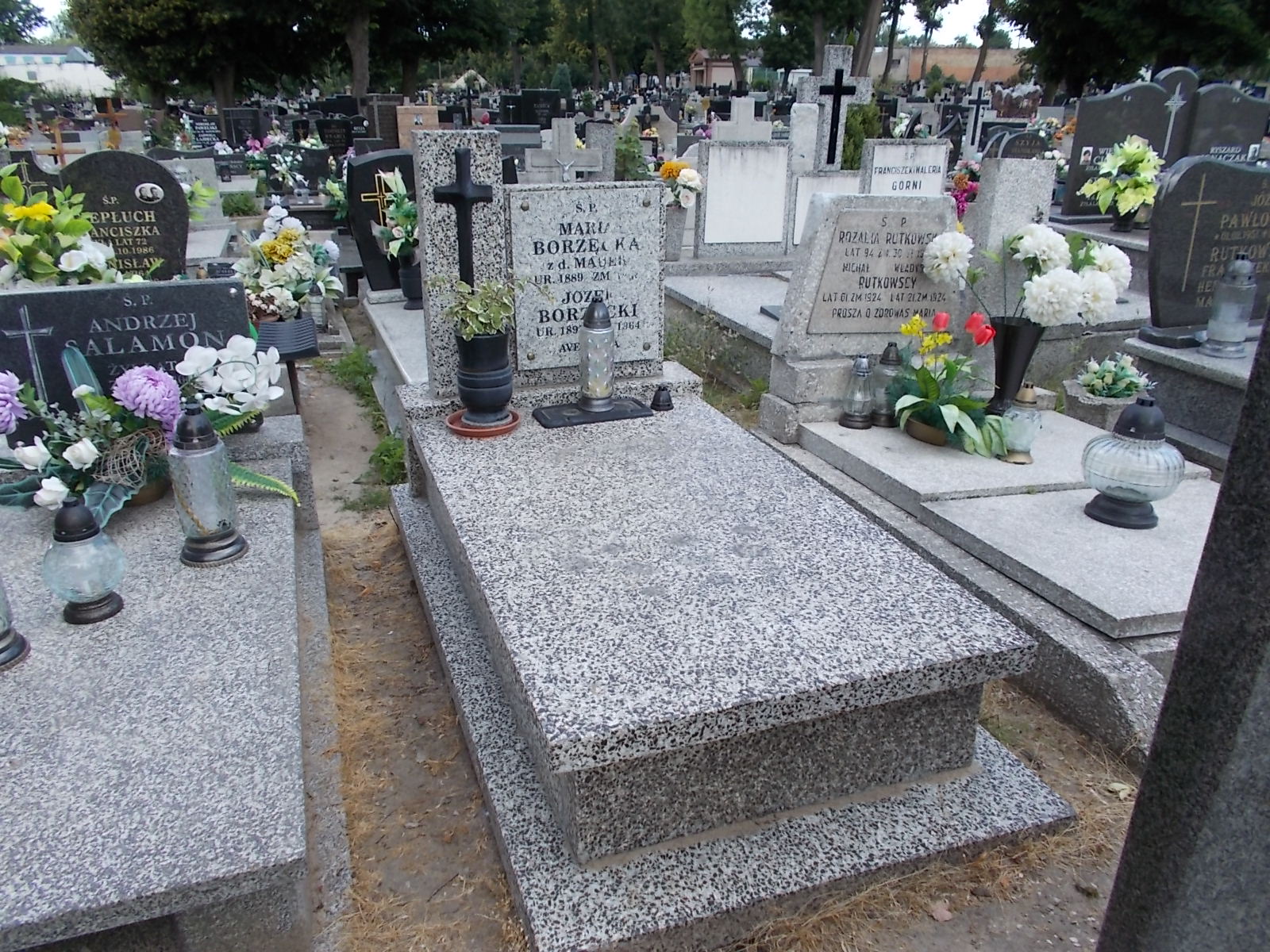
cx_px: 635
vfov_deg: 53.1
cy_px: 476
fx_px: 954
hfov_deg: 67.3
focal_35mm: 26
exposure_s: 1/320
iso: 80
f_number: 3.2
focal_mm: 4.6
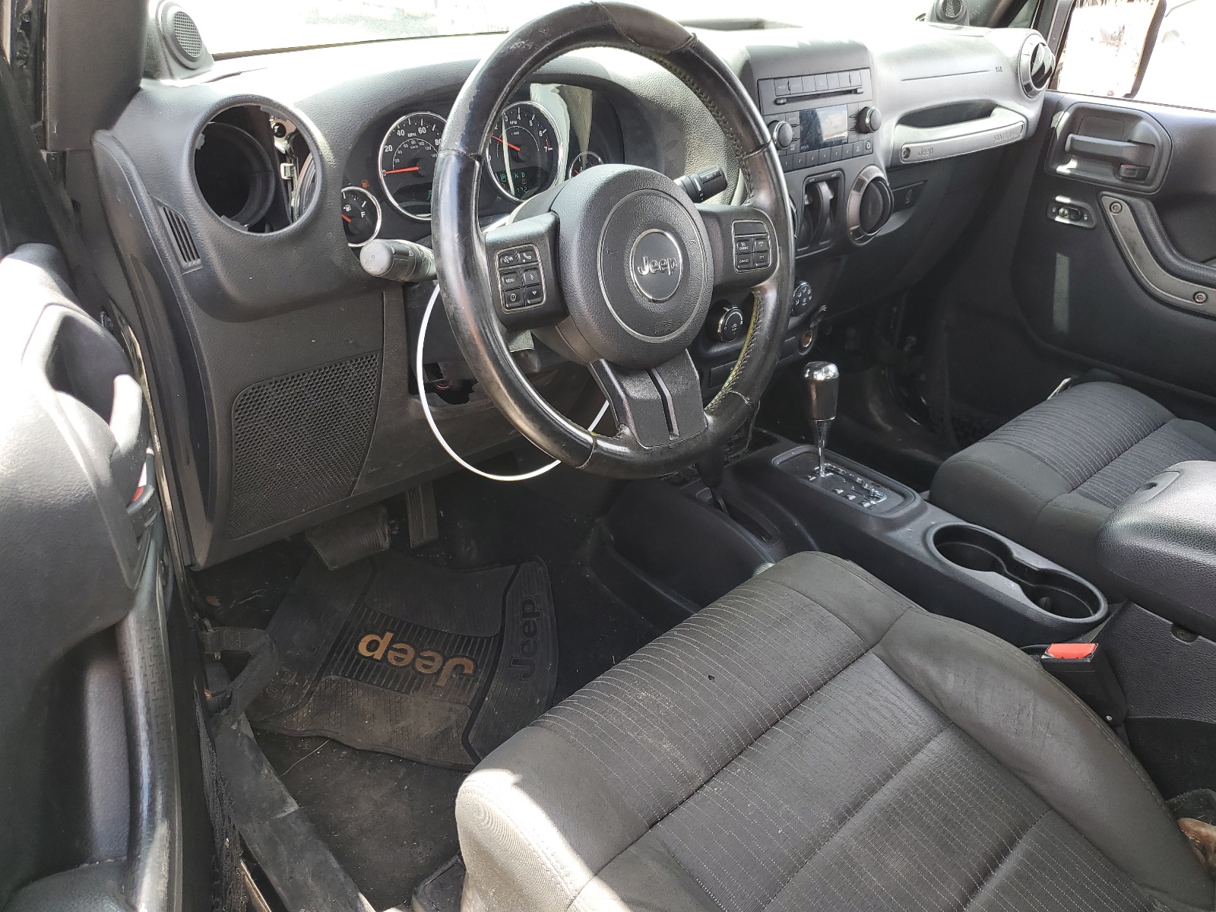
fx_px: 913
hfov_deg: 67.3
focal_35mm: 26
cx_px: 608
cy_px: 456
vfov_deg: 53.1
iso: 50
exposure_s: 1/175
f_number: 1.5
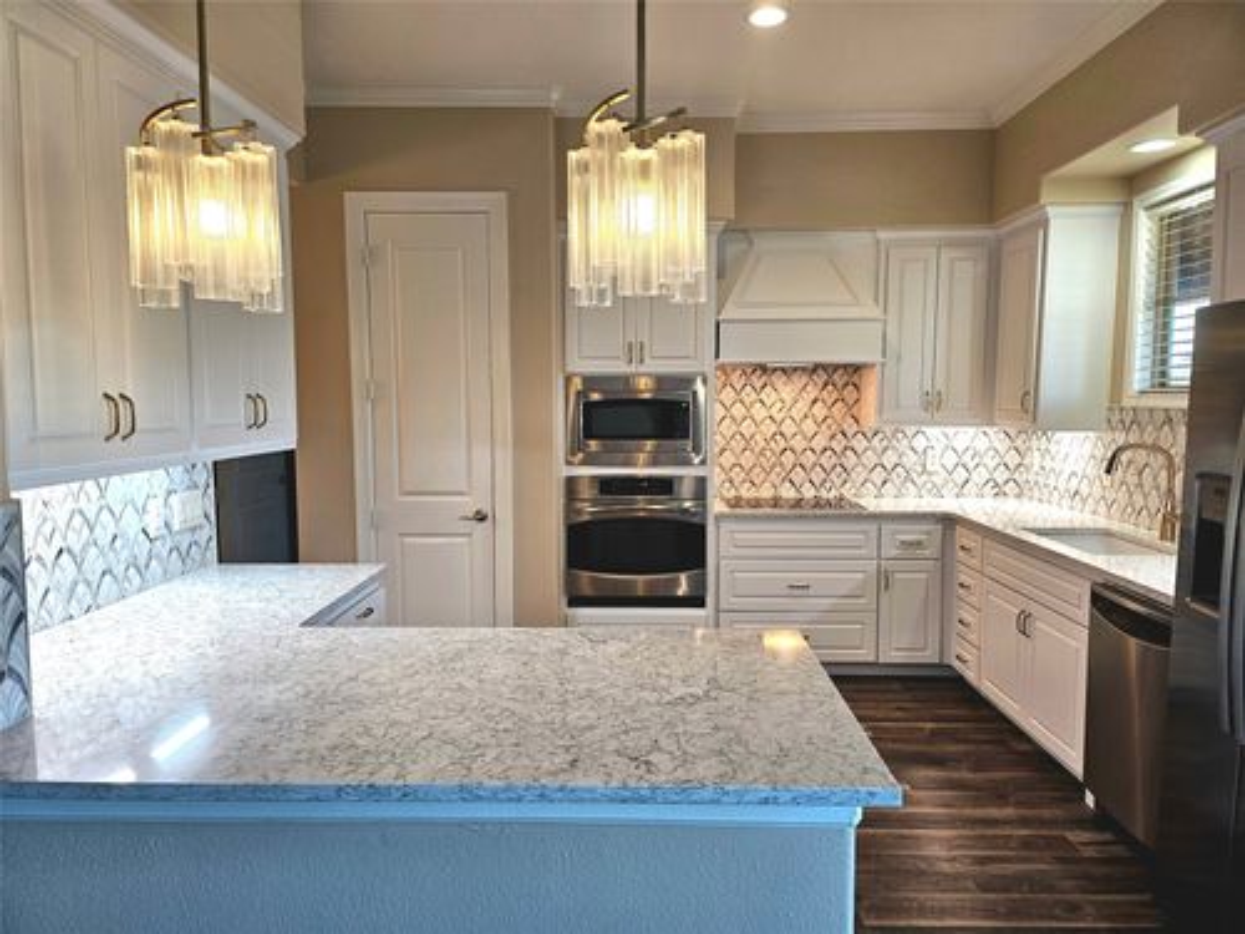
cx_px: 622
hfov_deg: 71.6
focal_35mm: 24
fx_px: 863
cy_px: 467
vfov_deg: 56.8
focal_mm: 5
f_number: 1.8
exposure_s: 1/120
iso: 100
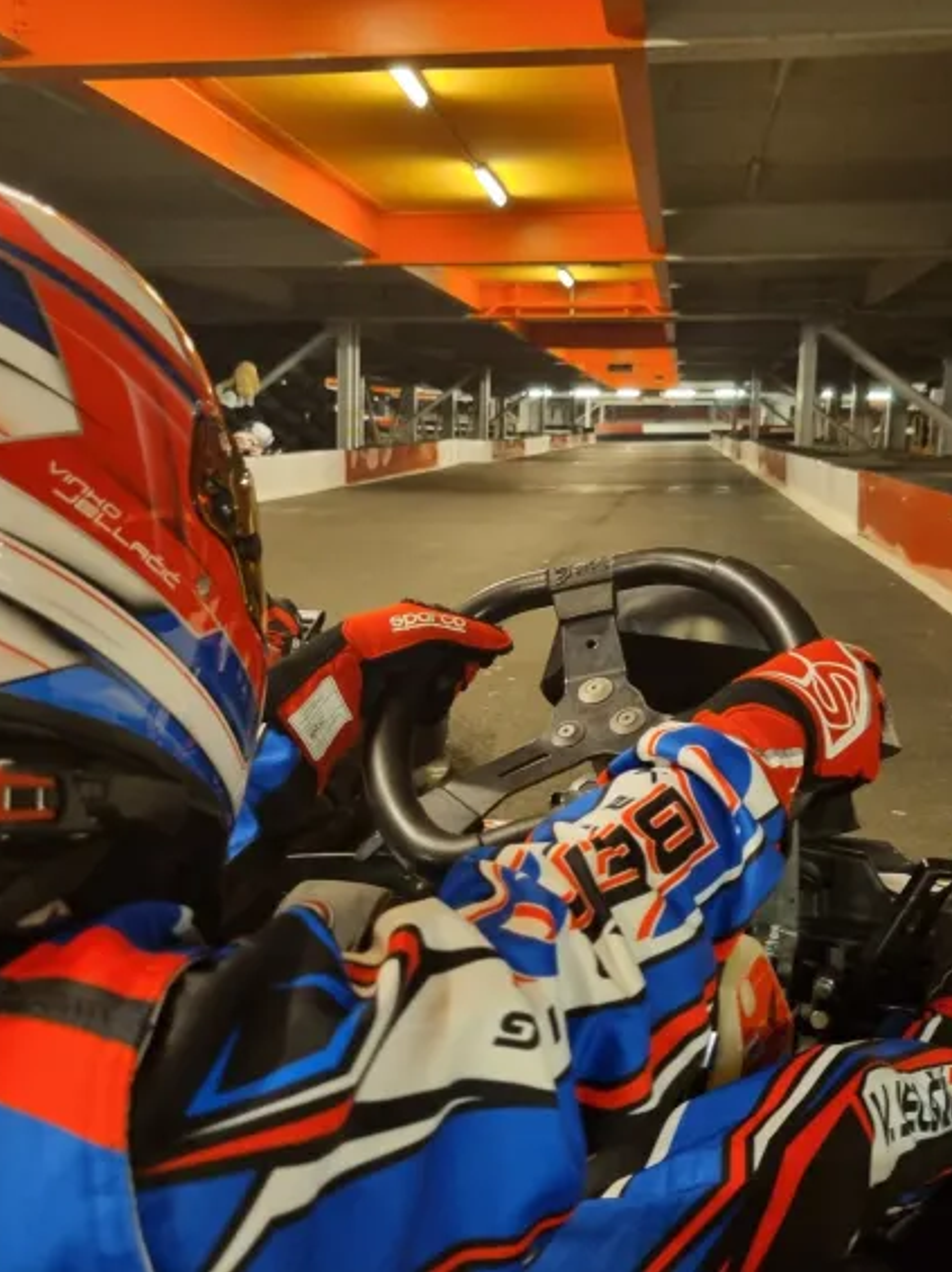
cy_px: 633
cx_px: 488
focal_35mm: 35
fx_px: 1285
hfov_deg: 40.7
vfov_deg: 52.7
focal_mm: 5.4
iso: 640
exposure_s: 1/33
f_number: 1.8
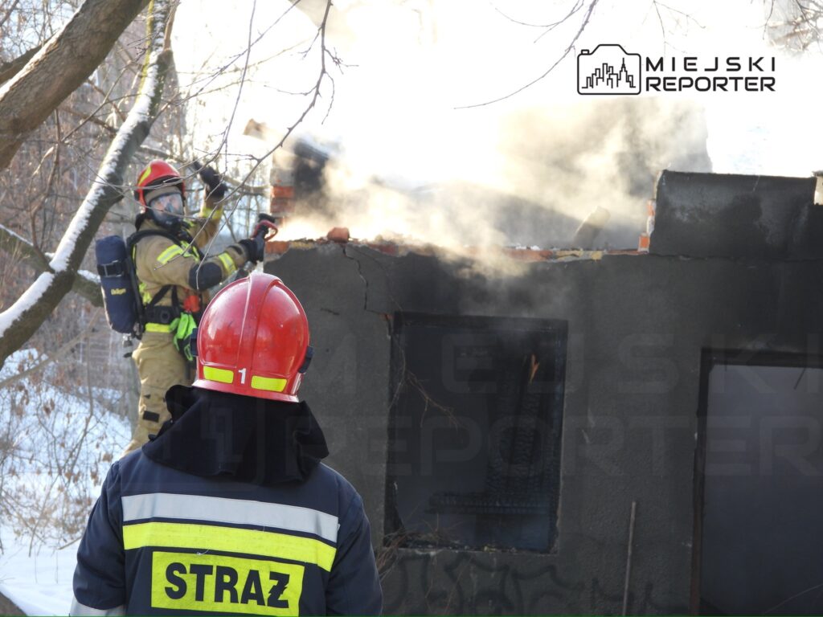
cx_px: 412
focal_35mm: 185
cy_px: 308
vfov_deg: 8.0
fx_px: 4398
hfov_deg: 10.7
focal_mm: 33.2
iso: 100
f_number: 4.5
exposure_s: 1/60
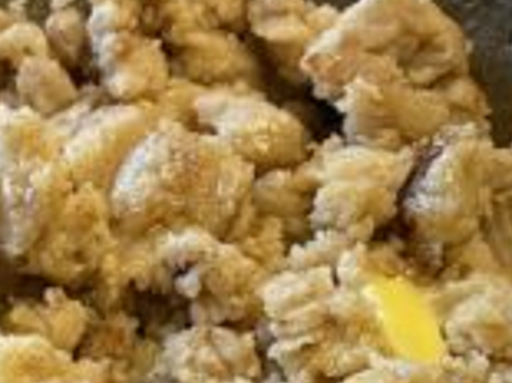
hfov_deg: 20.3
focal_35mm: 94
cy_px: 459
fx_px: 1389
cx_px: 13
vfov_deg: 15.2
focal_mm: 4.25
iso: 80
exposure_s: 1/50
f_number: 1.8
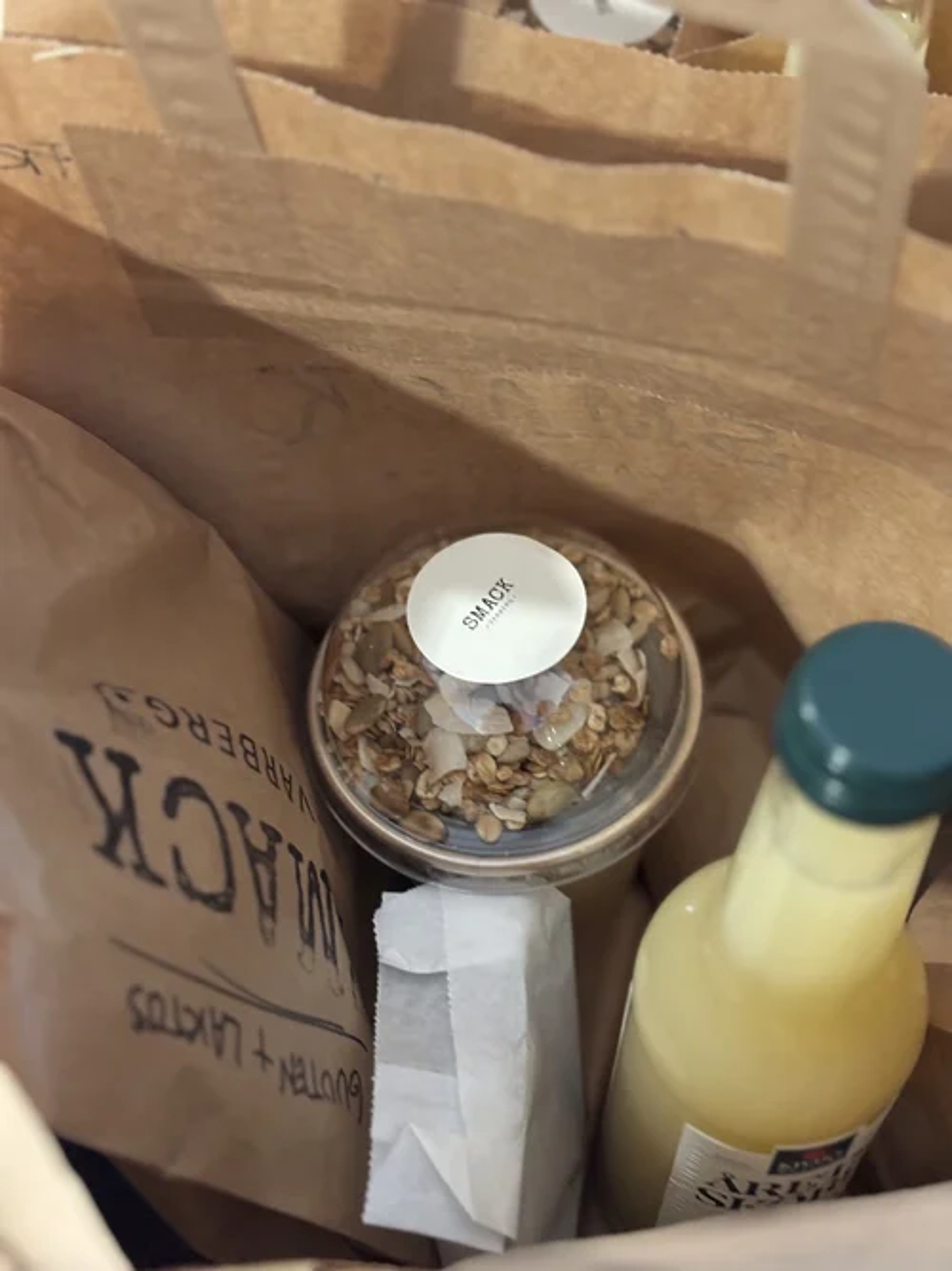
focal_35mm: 52
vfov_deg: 36.8
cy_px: 636
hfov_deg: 28.0
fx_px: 1907
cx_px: 476
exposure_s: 1/25
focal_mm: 5.96
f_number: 1.6
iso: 400
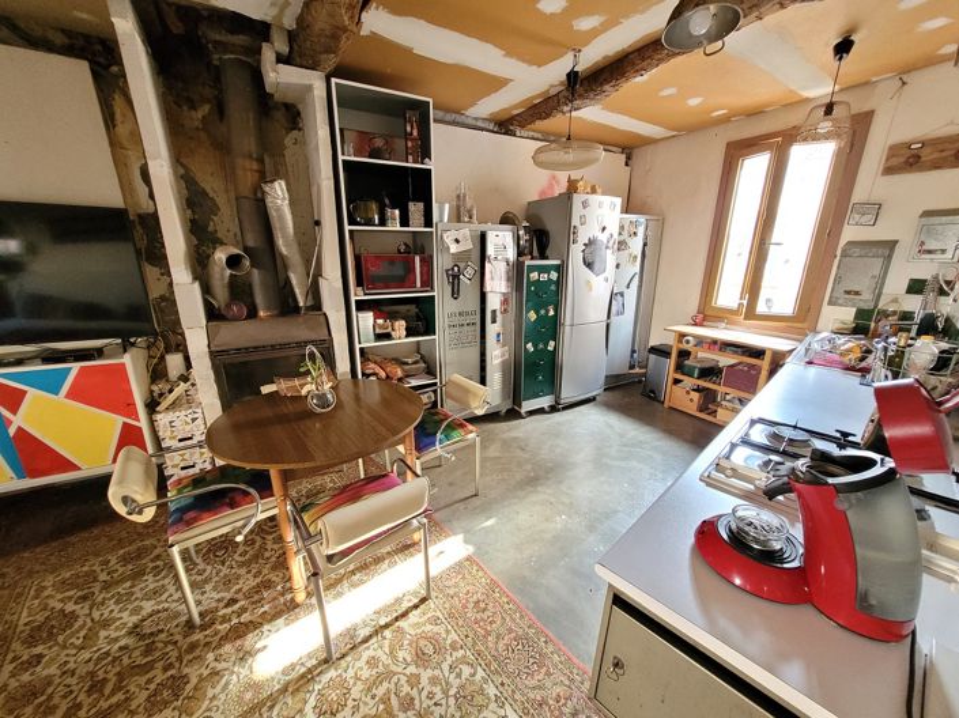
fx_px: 360
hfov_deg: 106.2
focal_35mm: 13
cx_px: 480
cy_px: 359
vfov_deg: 89.9
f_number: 2.2
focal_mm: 1.74
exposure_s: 1/33
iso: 640
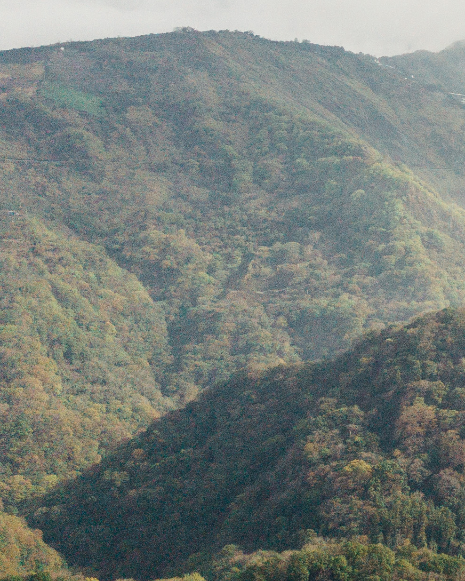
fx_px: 1411
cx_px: 785
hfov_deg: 16.3
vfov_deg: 22.7
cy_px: 64
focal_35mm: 82
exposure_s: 1/320
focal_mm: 4.73
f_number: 2.2
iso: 200
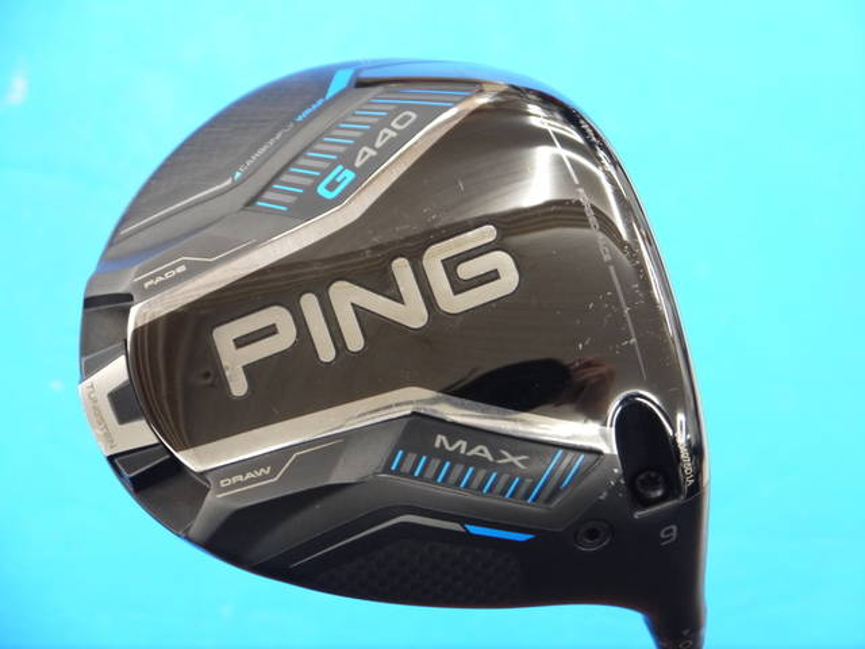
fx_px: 2099
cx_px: 432
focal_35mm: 84
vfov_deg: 17.6
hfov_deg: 23.3
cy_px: 324
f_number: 5.6
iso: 800
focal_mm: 42
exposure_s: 1/50
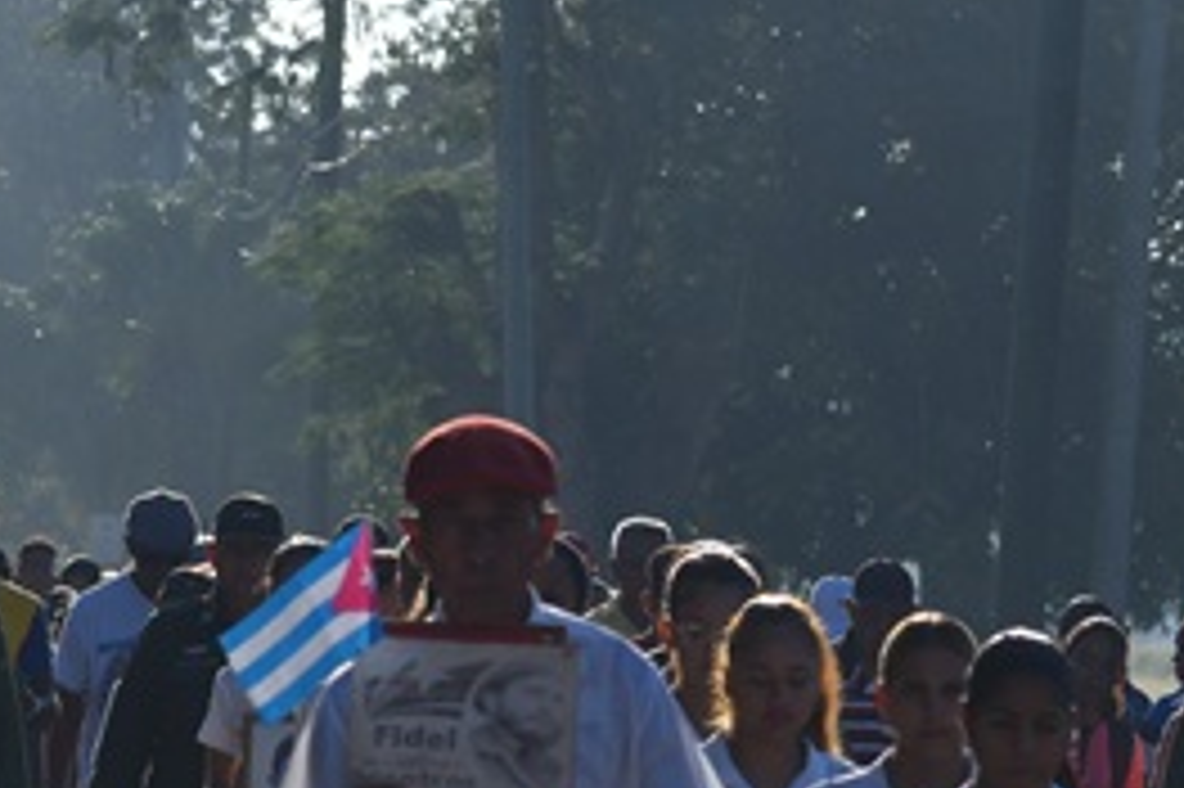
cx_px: 423
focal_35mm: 477
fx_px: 15678
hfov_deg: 4.3
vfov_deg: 2.9
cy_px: 959
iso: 200
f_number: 7.1
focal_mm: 120
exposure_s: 1/800
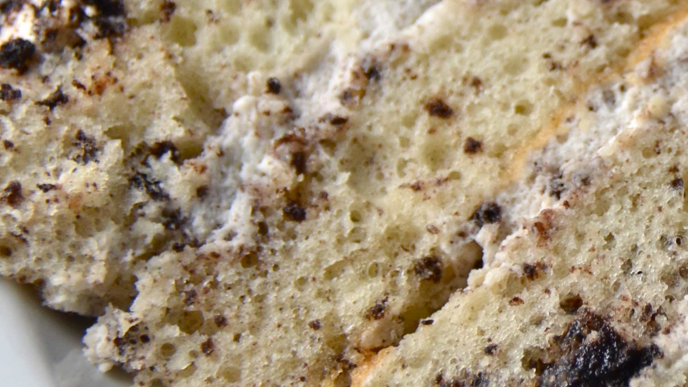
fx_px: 5984
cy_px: 65
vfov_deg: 3.7
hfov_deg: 6.6
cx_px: 738
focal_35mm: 328
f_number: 5.6
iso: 360
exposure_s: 1/125
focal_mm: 82
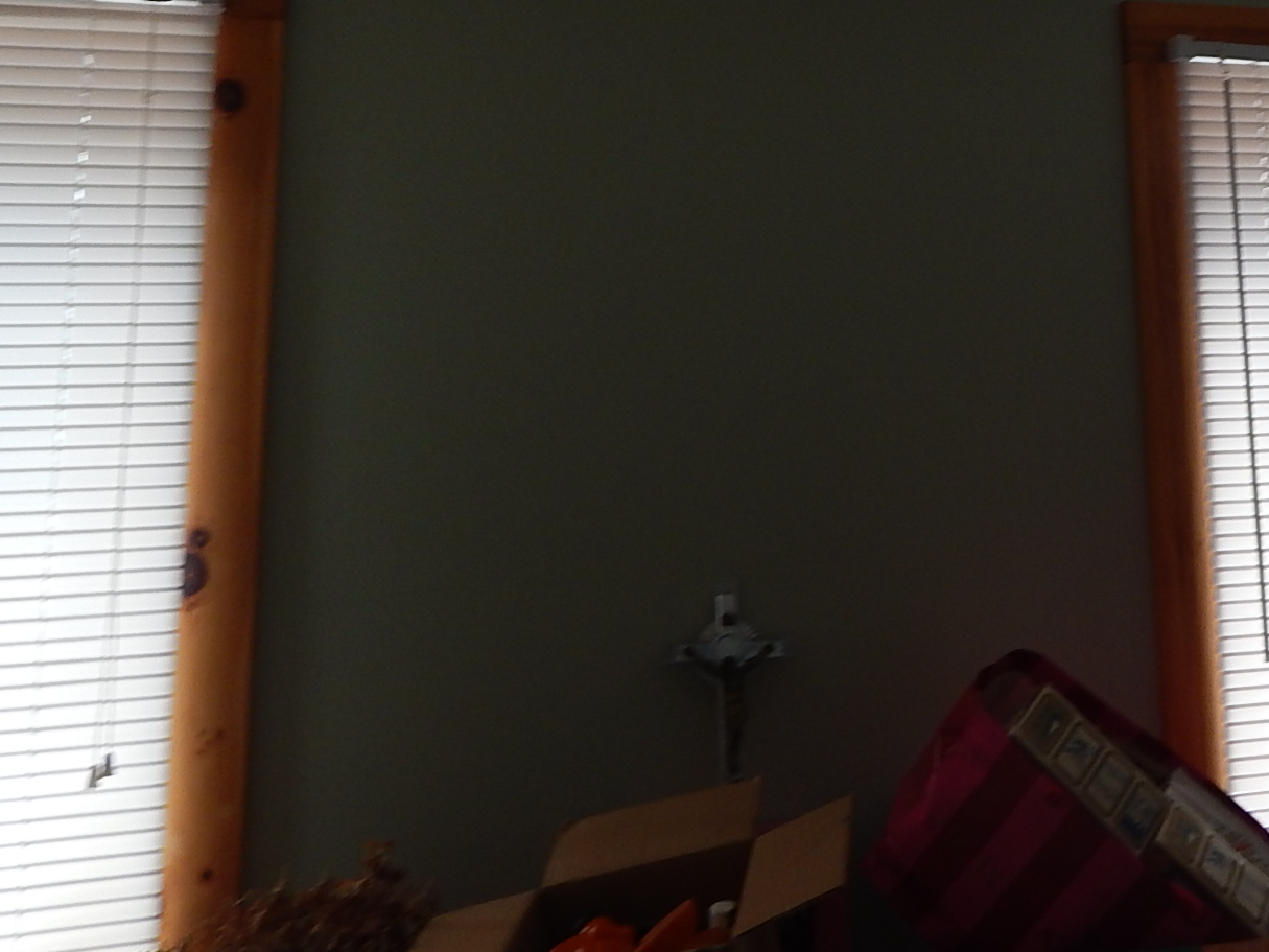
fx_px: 1576
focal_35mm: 43
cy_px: 96
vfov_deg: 32.0
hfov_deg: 42.4
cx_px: 965
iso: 125
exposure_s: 1/40
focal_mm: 4
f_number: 3
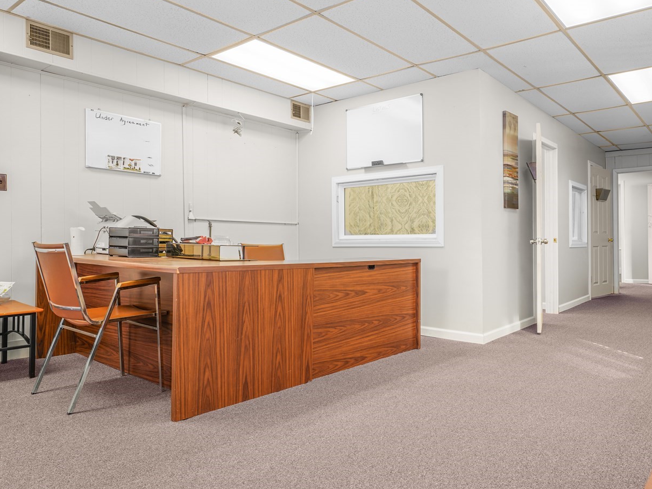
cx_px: 376
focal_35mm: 26
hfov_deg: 66.9
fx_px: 490
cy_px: 242
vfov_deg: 53.1
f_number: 8
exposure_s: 1/6
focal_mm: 16
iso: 100
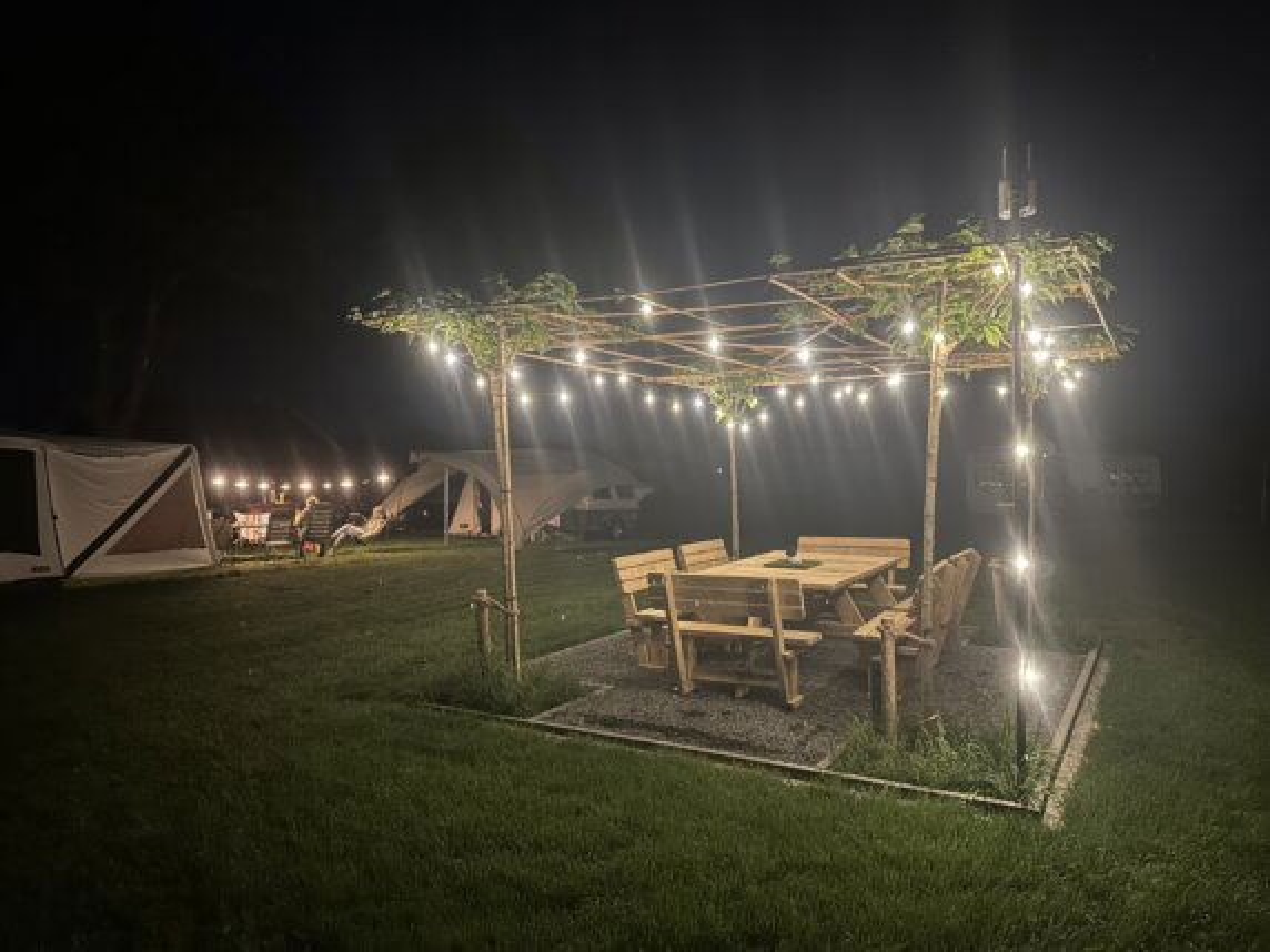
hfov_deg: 71.6
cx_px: 635
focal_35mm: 24
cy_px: 476
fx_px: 881
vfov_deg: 56.8
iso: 1000
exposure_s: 1/12
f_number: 1.78
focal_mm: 6.86
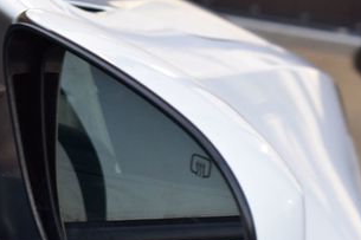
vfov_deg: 7.9
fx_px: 1734
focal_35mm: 173
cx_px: 31
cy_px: 167
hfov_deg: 11.8
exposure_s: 1/15
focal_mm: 55
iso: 720
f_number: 6.3
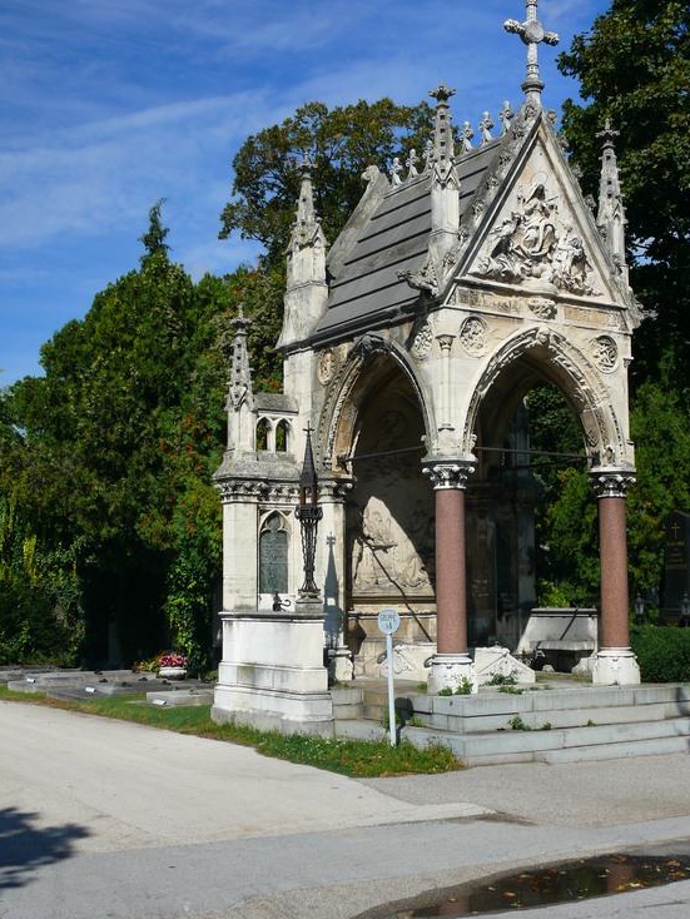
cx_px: 348
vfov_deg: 39.6
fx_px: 1275
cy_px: 457
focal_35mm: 48
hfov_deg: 30.3
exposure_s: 1/200
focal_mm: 9.9
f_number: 5.6
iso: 100
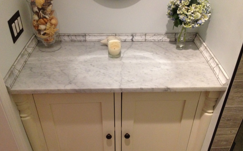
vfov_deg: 33.5
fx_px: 252
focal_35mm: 38
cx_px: 122
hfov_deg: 51.6
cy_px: 91
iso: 400
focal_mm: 4.28
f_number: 2.4
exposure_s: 1/20
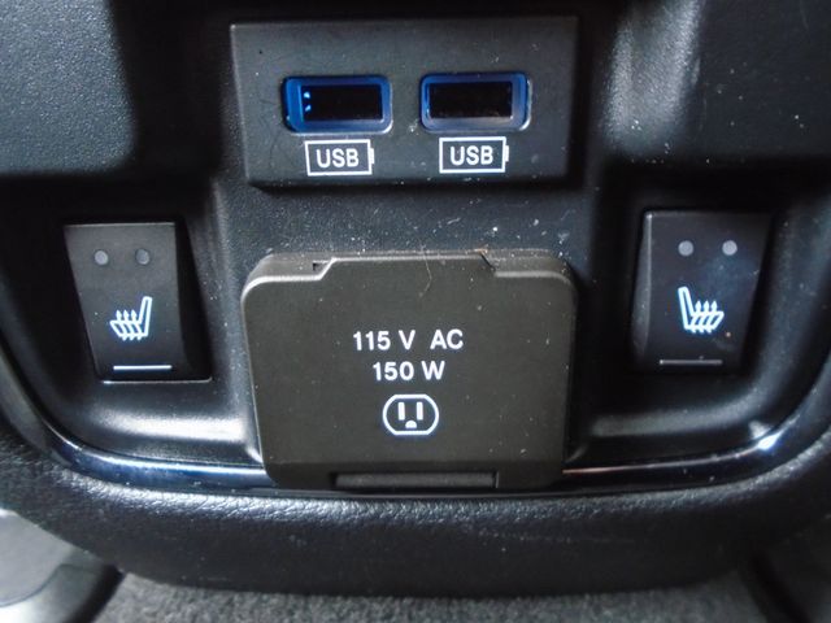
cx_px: 416
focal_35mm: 26
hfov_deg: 67.3
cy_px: 312
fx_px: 624
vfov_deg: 53.1
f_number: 3.2
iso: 400
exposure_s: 1/8
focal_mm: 4.6
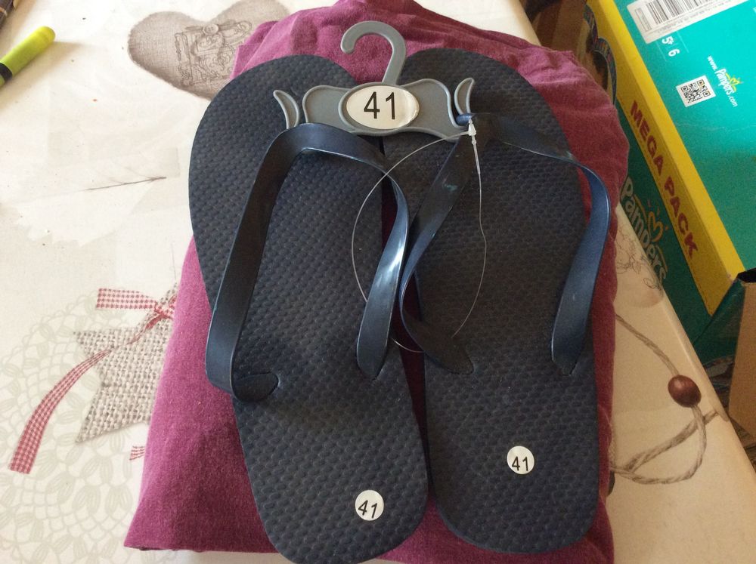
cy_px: 282
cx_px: 378
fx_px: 698
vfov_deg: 44.1
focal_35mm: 32
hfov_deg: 56.9
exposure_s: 1/25
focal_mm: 3.3
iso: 200
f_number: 2.4
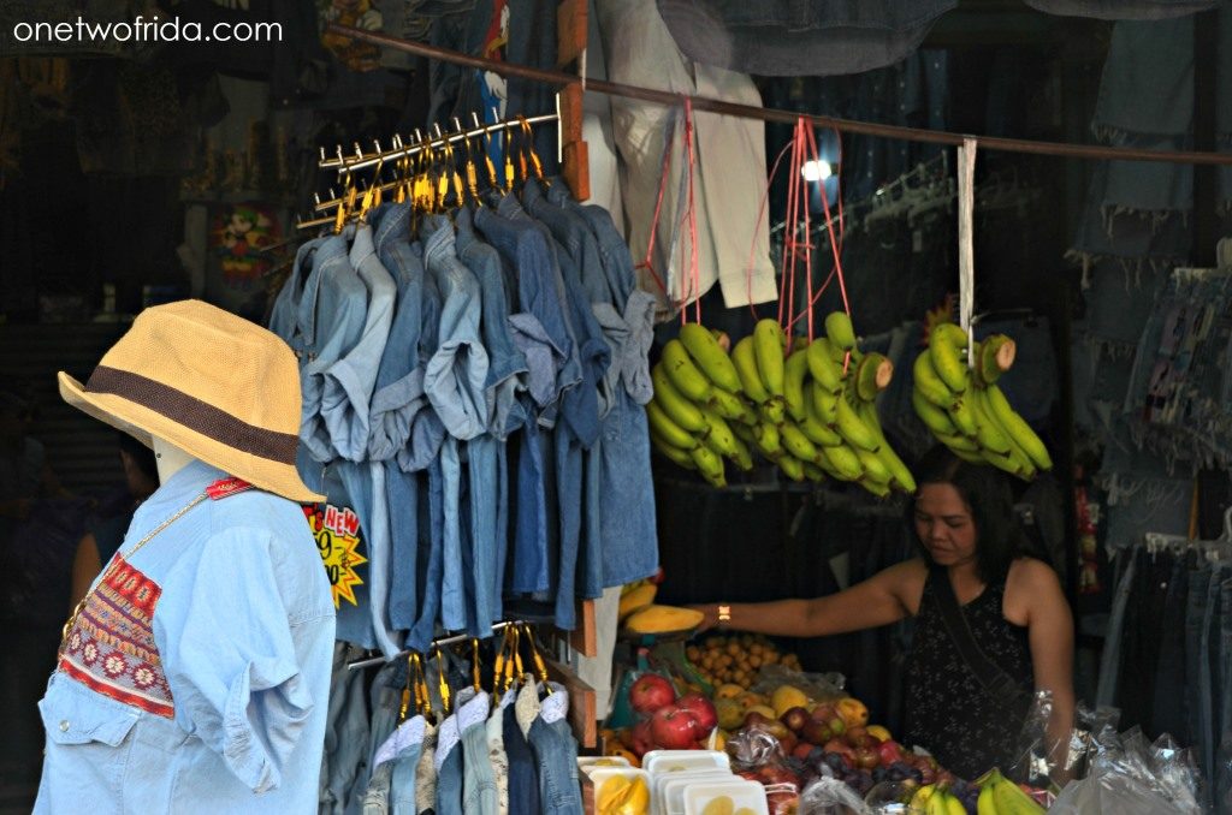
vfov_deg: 19.6
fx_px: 2356
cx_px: 616
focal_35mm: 69
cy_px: 408
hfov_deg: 29.3
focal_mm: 46
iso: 400
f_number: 9
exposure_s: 1/100
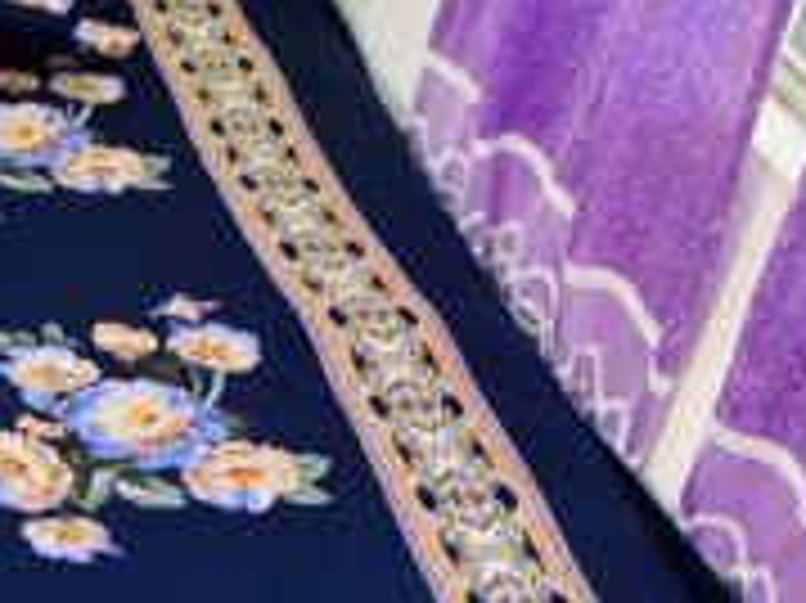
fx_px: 2024
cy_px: 576
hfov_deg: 19.7
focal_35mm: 87
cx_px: -383
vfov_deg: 16.7
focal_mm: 4.25
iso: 250
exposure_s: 1/60
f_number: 1.8
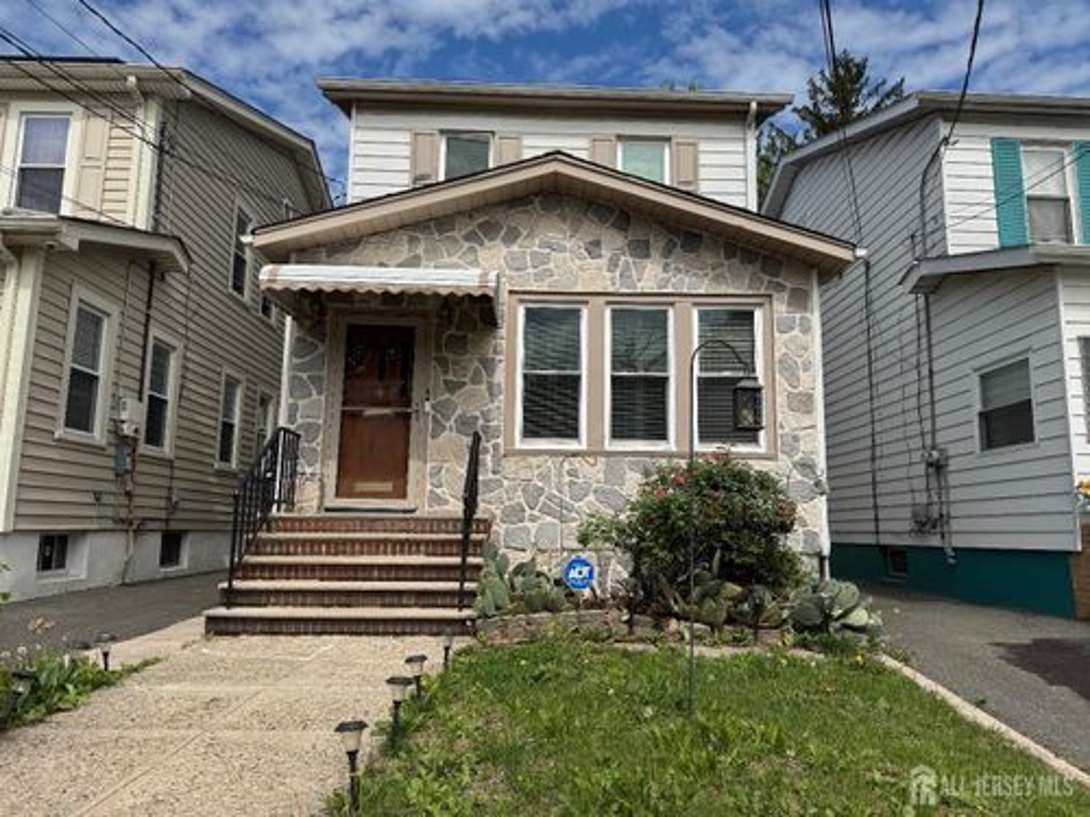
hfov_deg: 71.6
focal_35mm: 24
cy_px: 408
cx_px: 545
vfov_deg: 56.8
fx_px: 756
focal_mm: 6.76
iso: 80
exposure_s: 1/5814
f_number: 1.78
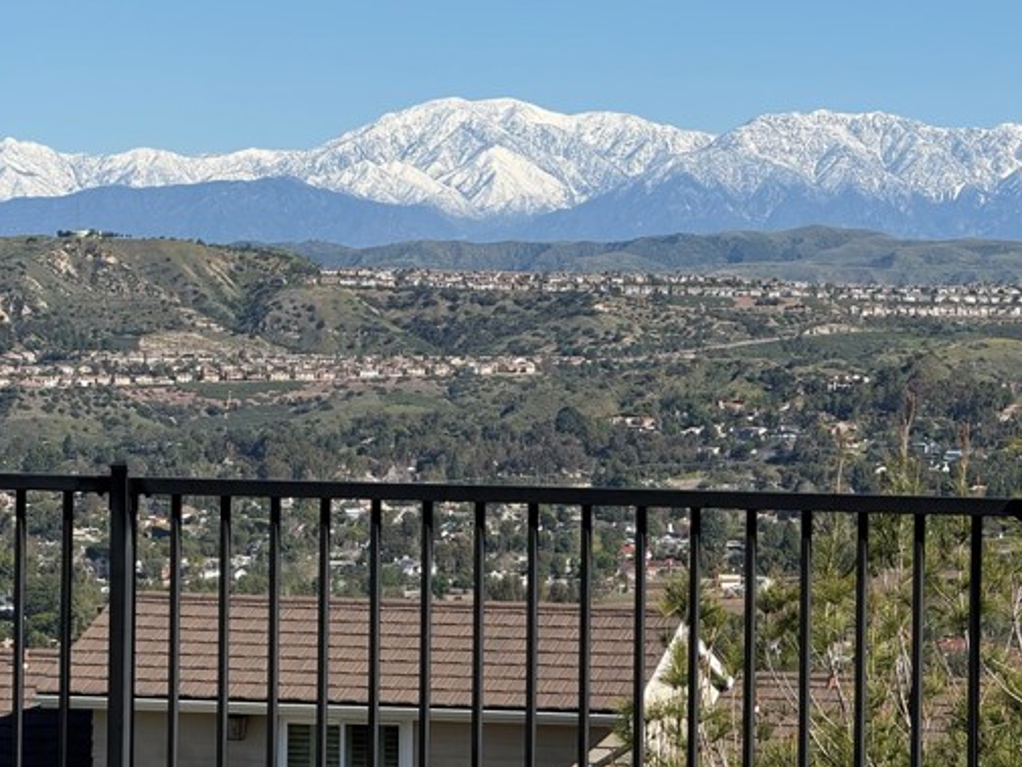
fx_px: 4489
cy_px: 342
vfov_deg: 9.8
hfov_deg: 13.0
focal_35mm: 152
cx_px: 631
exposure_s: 1/2283
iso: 50
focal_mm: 15.66
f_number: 2.8
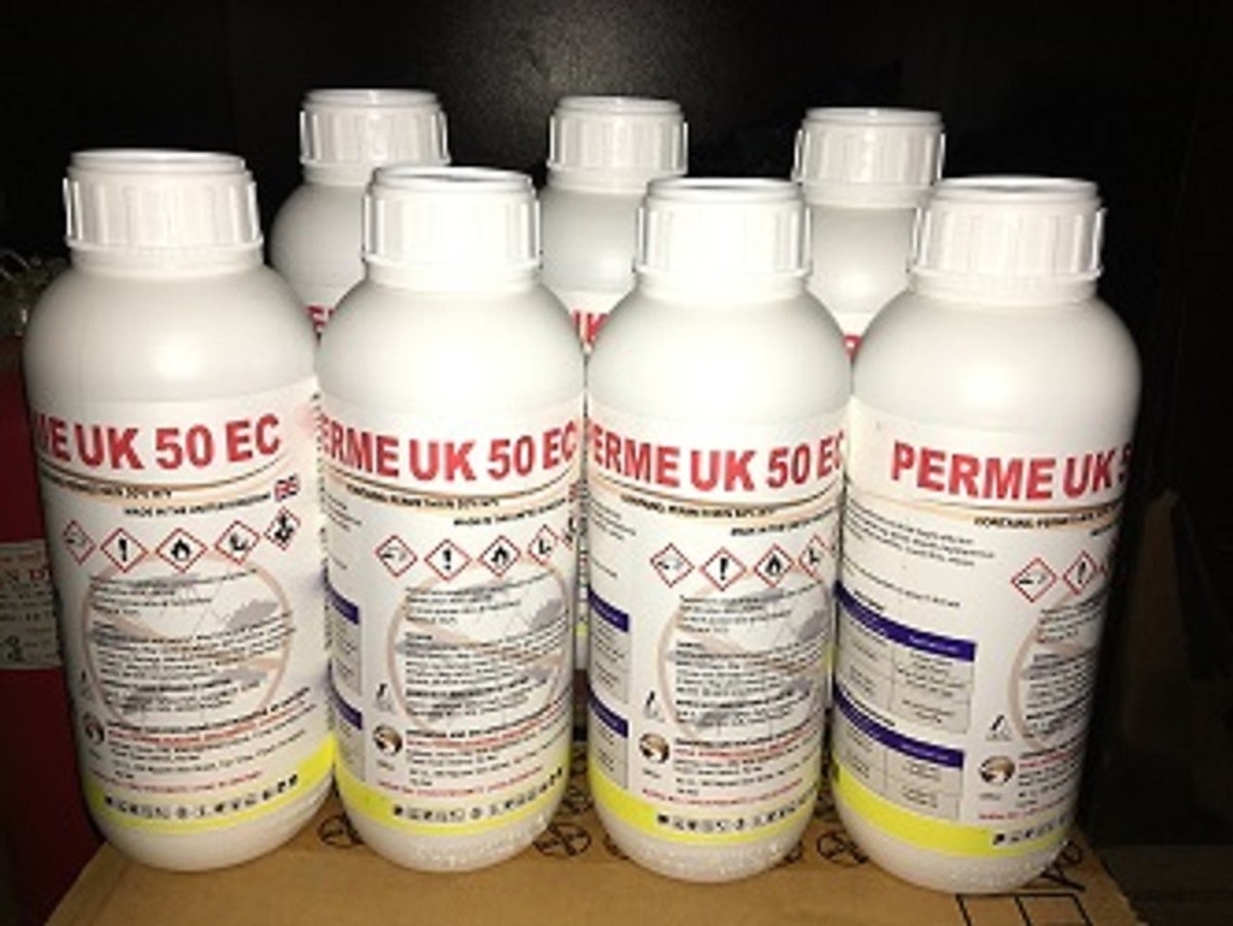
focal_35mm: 29
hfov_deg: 61.6
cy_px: 463
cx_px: 616
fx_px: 1033
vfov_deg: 48.3
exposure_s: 1/48
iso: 25
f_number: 2.2
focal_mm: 4.15
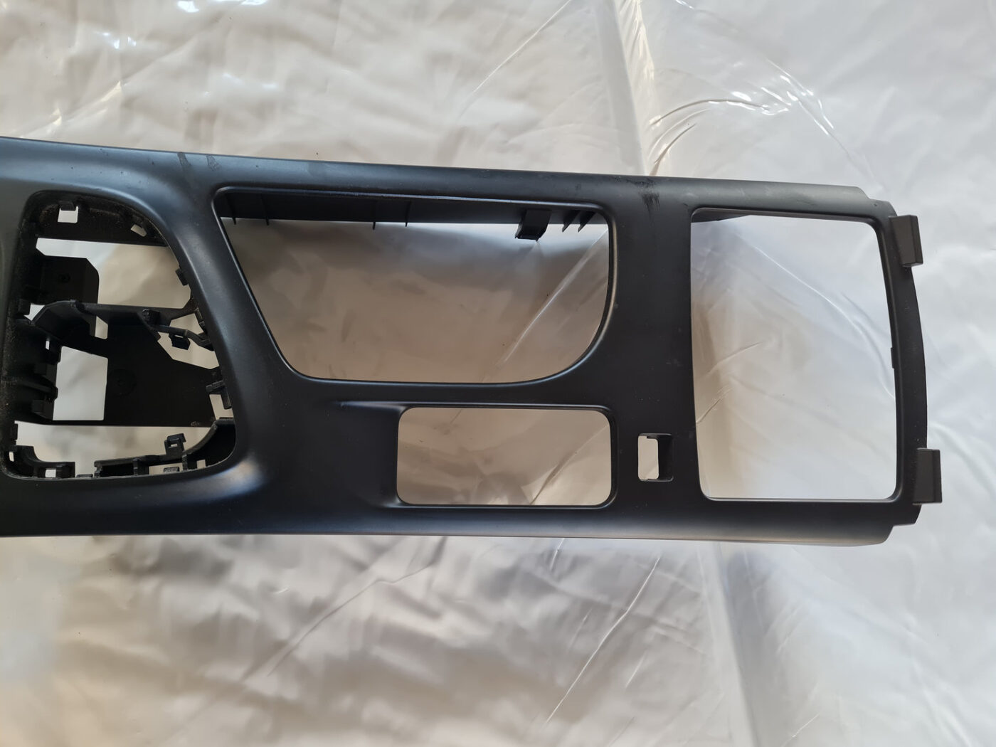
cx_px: 498
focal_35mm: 26
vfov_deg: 53.1
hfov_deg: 67.3
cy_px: 374
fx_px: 748
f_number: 1.8
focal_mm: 5.4
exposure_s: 1/100
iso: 250
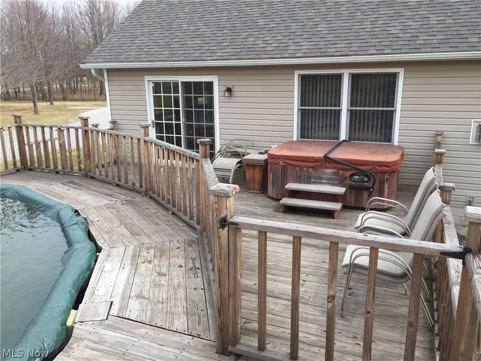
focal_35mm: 29
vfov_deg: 48.2
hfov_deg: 61.7
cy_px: 180
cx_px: 240
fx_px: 403
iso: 32
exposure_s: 1/807
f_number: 2.2
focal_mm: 4.15
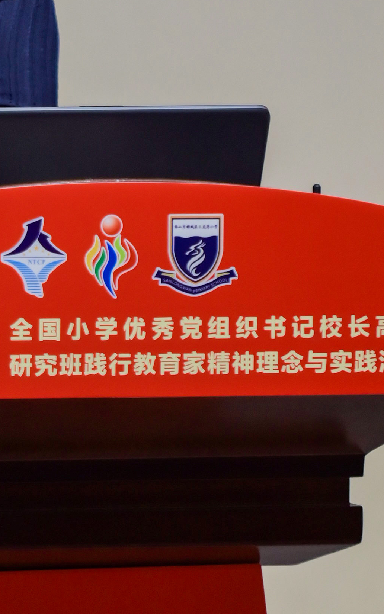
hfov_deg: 2.0
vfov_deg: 3.2
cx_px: 6
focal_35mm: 653
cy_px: 173
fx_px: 10933
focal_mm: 175
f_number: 2.8
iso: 500
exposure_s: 1/200
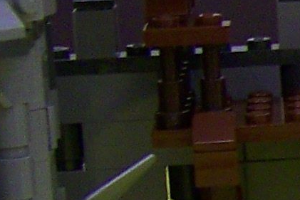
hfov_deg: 6.6
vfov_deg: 5.0
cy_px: 271
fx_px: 2276
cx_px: 993
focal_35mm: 273
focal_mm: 5.85
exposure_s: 1/30
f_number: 2.8
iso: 125
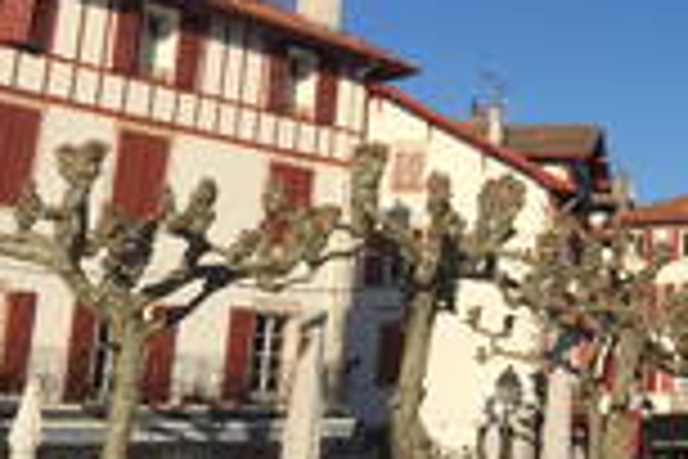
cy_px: 9
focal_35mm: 71
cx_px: 778
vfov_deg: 18.7
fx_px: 1357
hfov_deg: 26.0
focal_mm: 4.15
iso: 32
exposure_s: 1/3300
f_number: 2.2
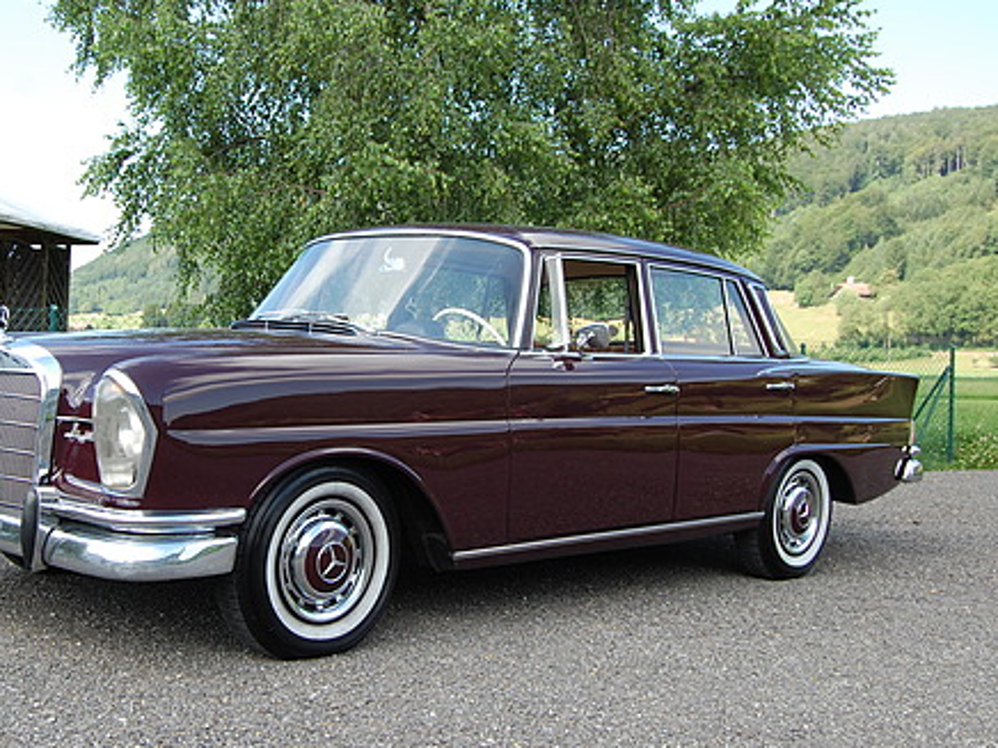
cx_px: 348
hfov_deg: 41.1
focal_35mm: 46
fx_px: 1316
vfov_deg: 31.7
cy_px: 347
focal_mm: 23
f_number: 7.1
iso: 200
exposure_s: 1/160
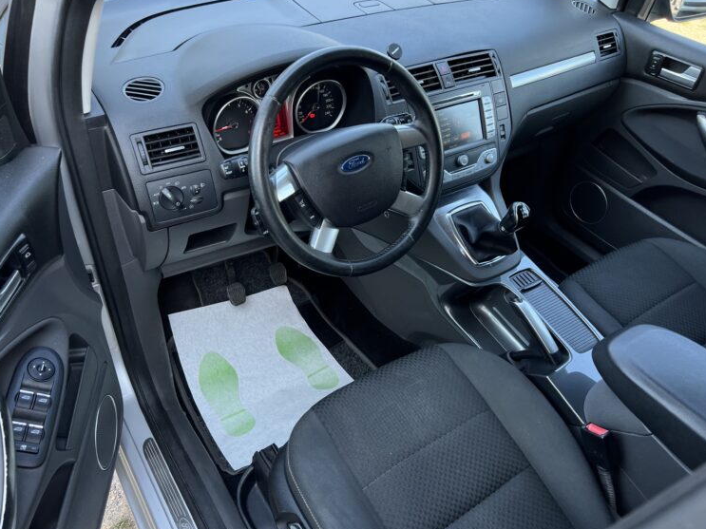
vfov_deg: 49.7
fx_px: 571
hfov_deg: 63.4
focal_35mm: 28
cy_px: 258
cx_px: 347
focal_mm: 5.7
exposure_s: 1/313
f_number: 1.5
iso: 50
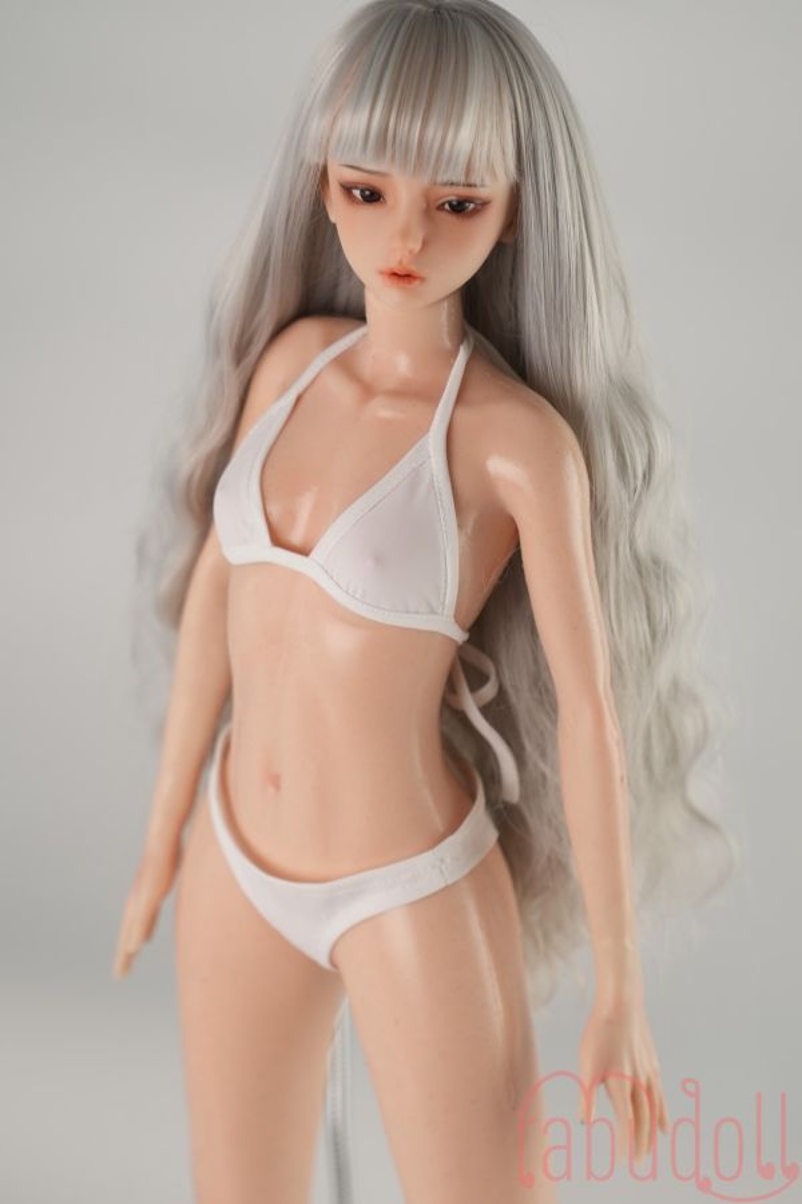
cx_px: 401
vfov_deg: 28.8
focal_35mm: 70
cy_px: 602
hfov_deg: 19.5
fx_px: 2339
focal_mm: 70
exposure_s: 1/125
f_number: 4
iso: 320
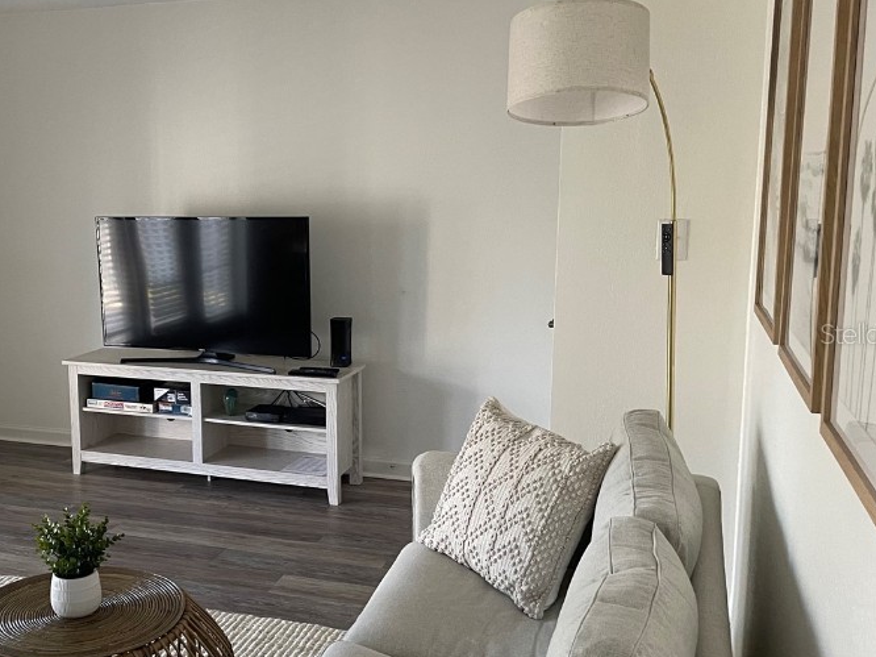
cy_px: 333
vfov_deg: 35.9
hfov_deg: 45.9
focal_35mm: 40
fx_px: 1012
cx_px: 271
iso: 125
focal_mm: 4.2
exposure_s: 1/84
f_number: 1.6
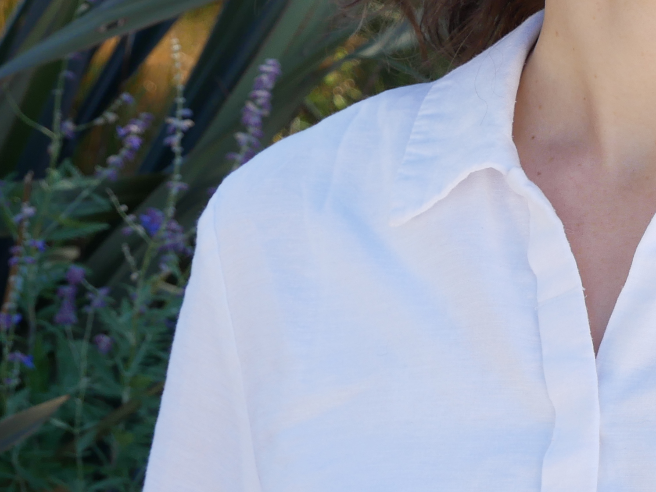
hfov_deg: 11.3
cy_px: -156
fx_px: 3261
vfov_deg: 8.5
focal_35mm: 172
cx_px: 700
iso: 200
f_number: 6.3
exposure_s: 1/160
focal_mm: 28
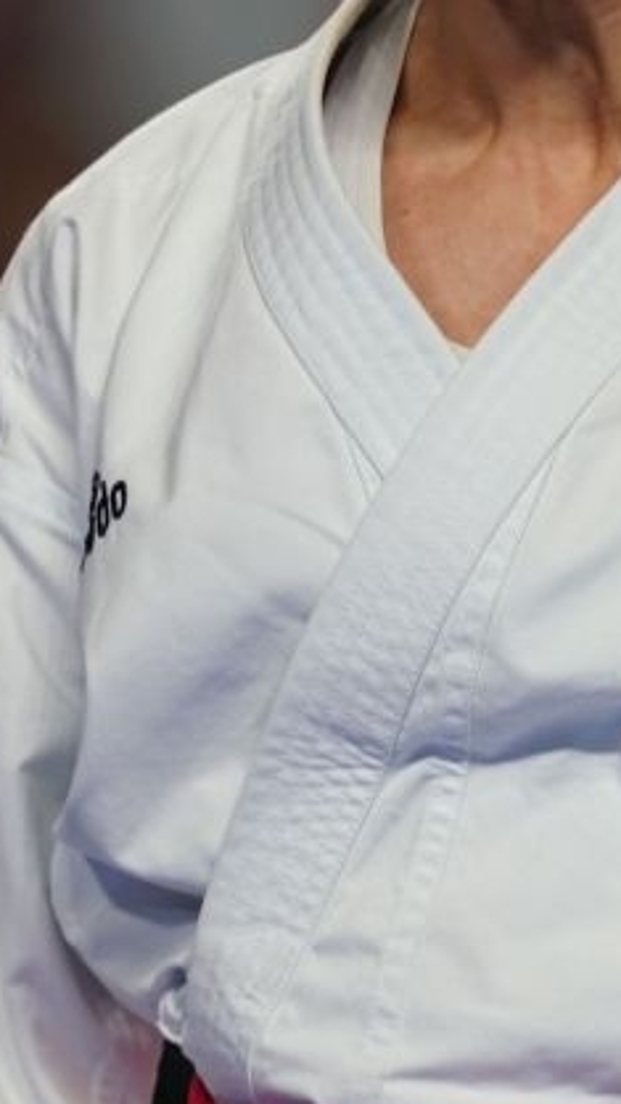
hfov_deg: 0.7
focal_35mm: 1803
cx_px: 468
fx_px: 52802
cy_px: 481
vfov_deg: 1.2
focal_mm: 400
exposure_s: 1/500
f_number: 2.8
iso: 640
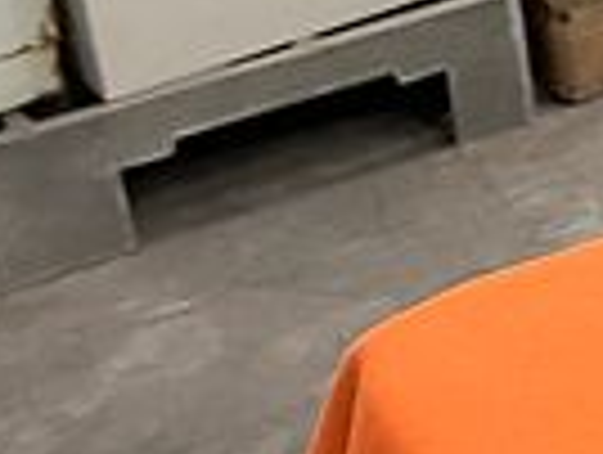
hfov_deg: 10.9
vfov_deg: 9.4
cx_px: 1413
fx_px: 2705
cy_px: -193
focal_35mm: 155
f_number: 1.6
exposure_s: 1/50
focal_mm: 5.1
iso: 250
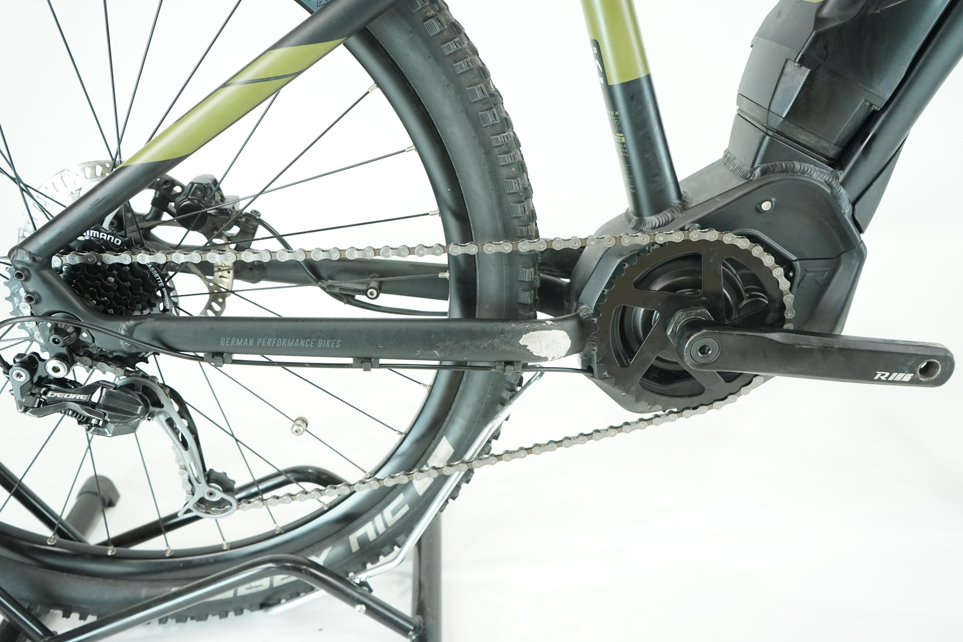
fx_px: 802
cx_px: 482
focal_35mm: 30
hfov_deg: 61.9
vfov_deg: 43.6
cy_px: 321
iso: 3200
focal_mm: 30
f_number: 5
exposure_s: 1/200
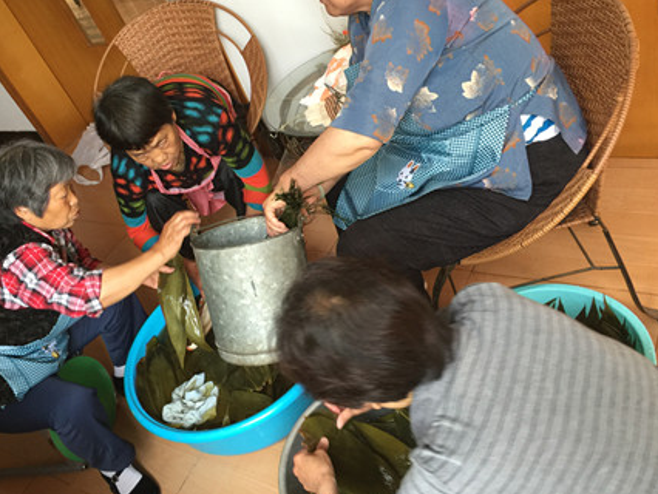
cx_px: 286
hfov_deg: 53.8
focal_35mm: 34
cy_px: 226
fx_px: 647
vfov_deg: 41.8
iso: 50
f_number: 2.2
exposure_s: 1/15
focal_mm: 4.15
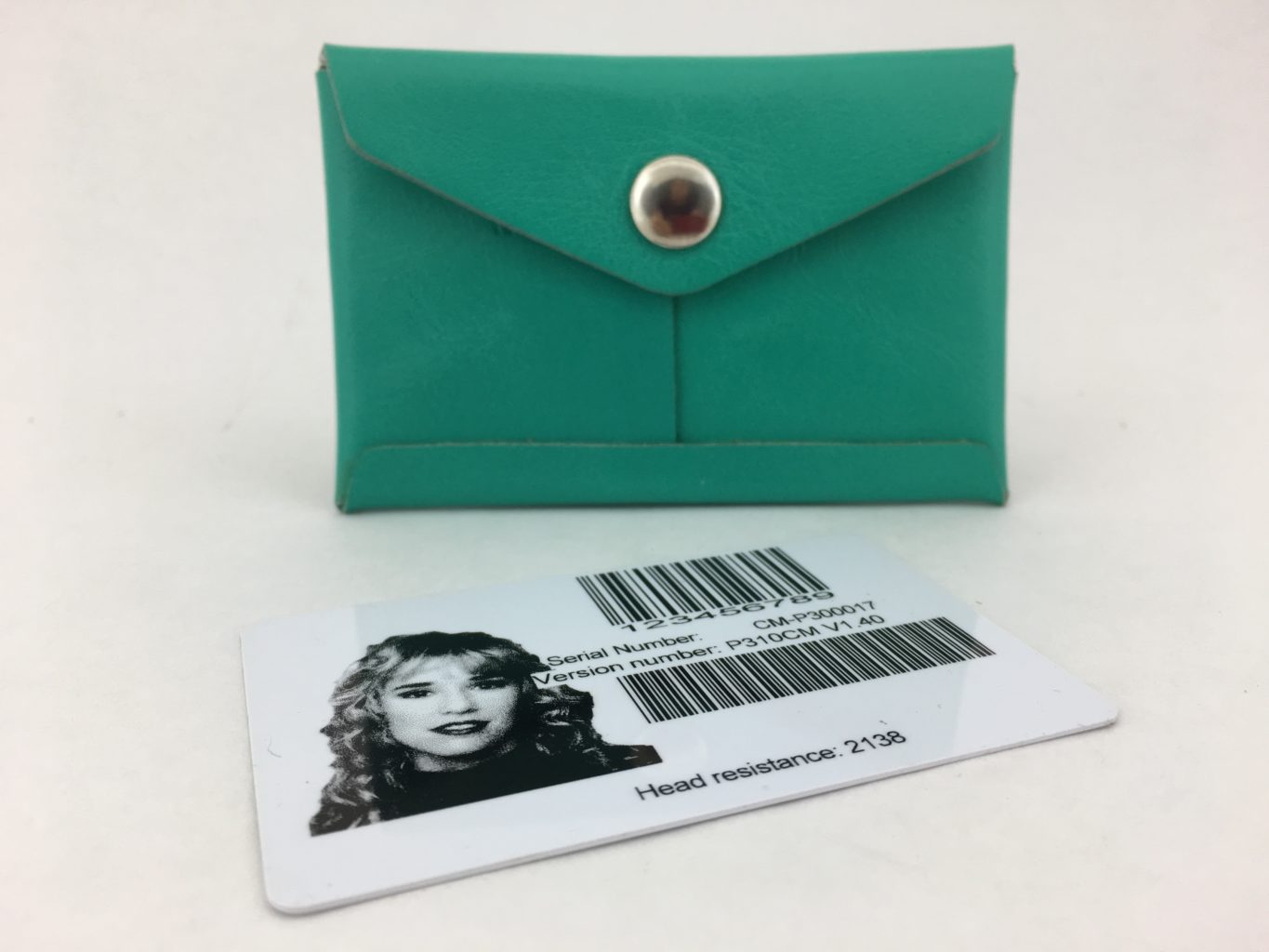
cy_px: 476
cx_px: 634
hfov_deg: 61.7
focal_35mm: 29
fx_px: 1063
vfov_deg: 48.2
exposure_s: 1/120
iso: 40
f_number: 2.2
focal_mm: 4.15
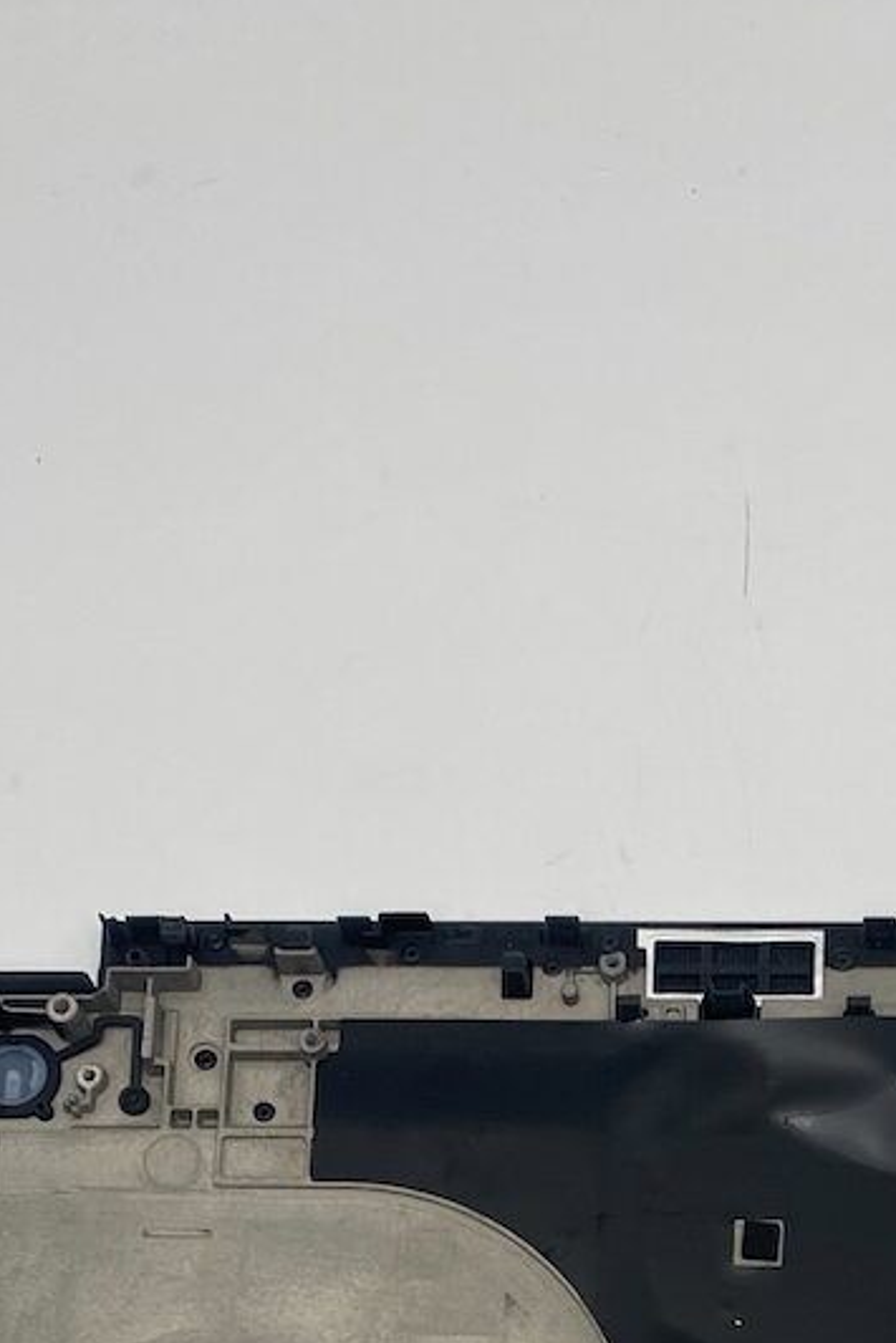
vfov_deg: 21.4
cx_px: 957
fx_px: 3059
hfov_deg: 16.2
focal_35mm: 82
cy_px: 1935
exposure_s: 1/200
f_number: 1.8
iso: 32
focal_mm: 4.25
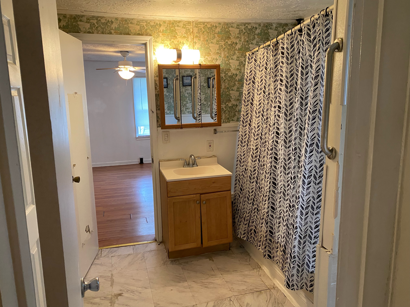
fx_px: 308
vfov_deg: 53.1
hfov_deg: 67.3
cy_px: 154
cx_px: 205
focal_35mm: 26
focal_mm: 4.25
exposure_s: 1/60
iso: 320
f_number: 1.8
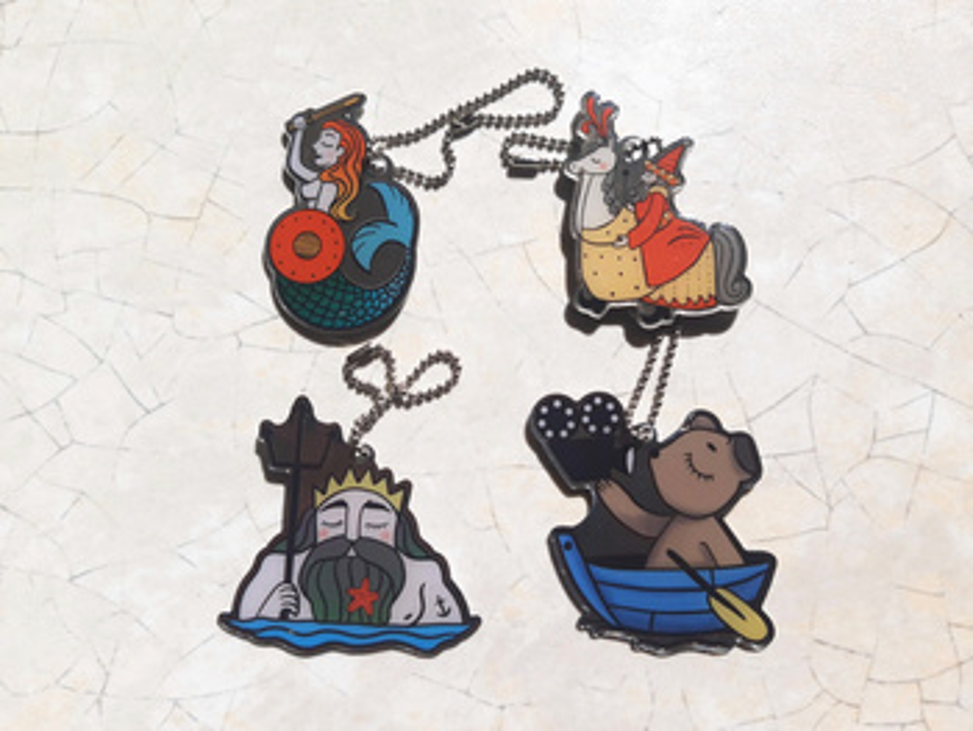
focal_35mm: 26
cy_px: 366
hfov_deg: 67.3
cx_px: 486
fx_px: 731
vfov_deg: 53.1
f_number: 1.7
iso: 40
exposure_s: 1/5650
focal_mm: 4.75
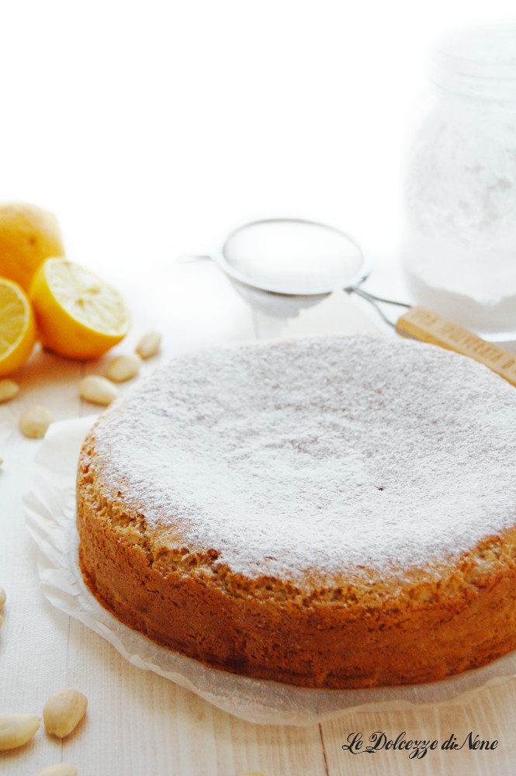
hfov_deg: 21.5
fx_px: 1357
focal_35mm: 63
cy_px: 388
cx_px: 258
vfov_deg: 31.9
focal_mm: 42
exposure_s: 1/60
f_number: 5.3
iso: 560
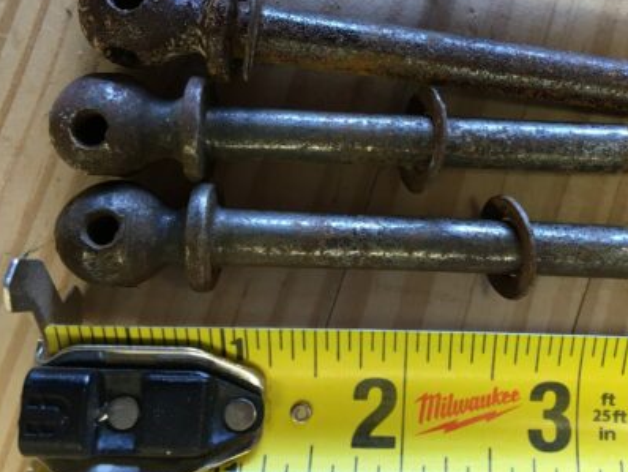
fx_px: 926
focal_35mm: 51
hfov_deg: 36.5
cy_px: 187
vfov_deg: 28.5
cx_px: 475
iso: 50
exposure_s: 1/30
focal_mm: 4.15
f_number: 2.2
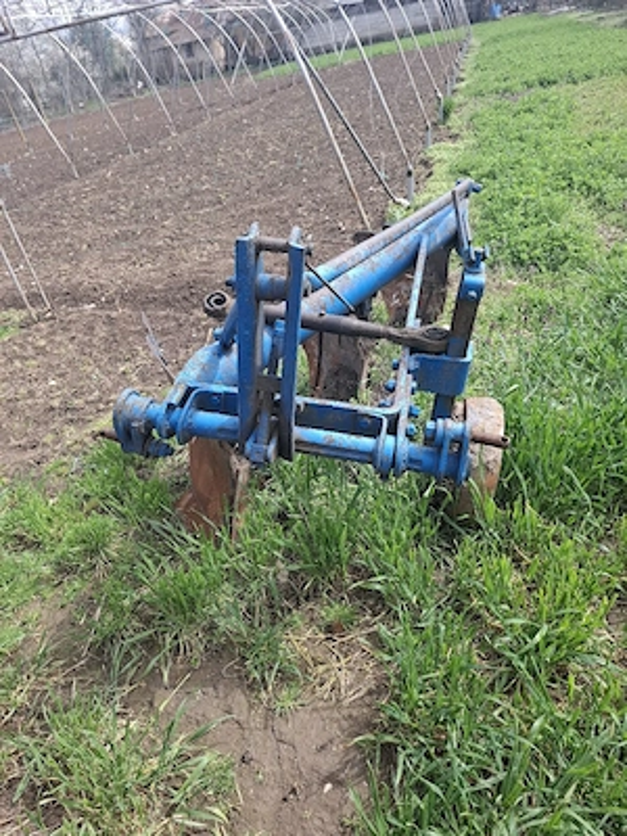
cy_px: 418
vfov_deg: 73.9
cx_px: 314
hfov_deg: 58.9
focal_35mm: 23
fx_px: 555
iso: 50
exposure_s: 1/714
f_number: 1.8
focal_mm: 5.54
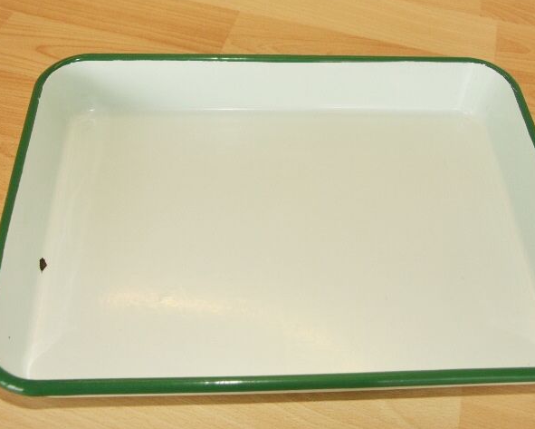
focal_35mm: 37
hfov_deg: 49.0
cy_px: 213
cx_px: 283
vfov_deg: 40.1
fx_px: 586
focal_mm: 9.17
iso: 100
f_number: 3.5
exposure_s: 1/50
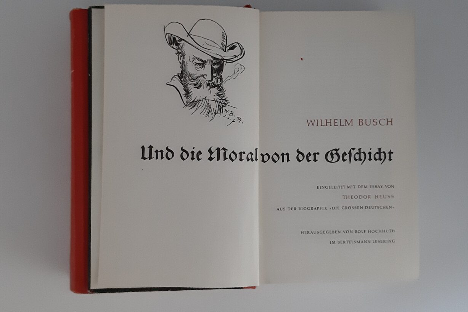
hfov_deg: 63.6
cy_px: 145
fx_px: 377
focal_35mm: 29
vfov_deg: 44.9
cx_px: 241
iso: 640
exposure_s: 1/25
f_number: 1.7
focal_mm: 3.93
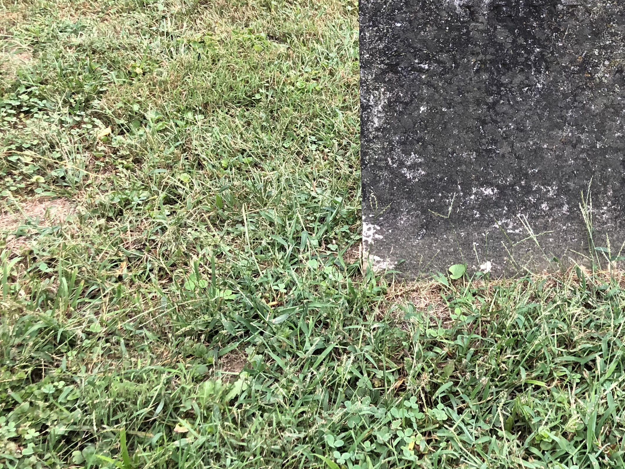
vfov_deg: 26.4
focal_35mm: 53
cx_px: 526
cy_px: 28
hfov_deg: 34.7
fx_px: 957
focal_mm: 3.99
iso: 25
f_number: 1.8
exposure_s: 1/40
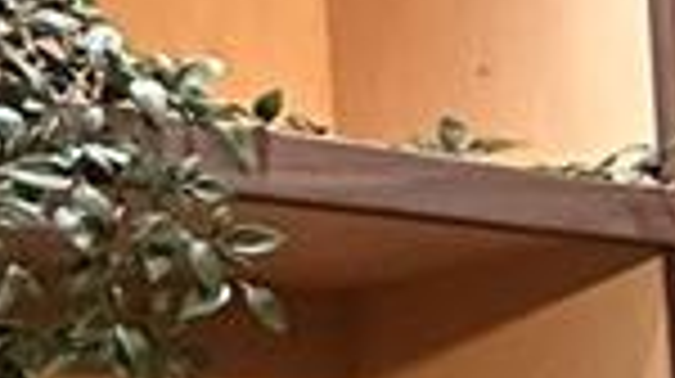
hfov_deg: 13.4
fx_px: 2181
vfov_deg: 9.5
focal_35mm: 122
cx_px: 1580
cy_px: 648
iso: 500
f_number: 2.2
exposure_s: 1/60
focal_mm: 2.22
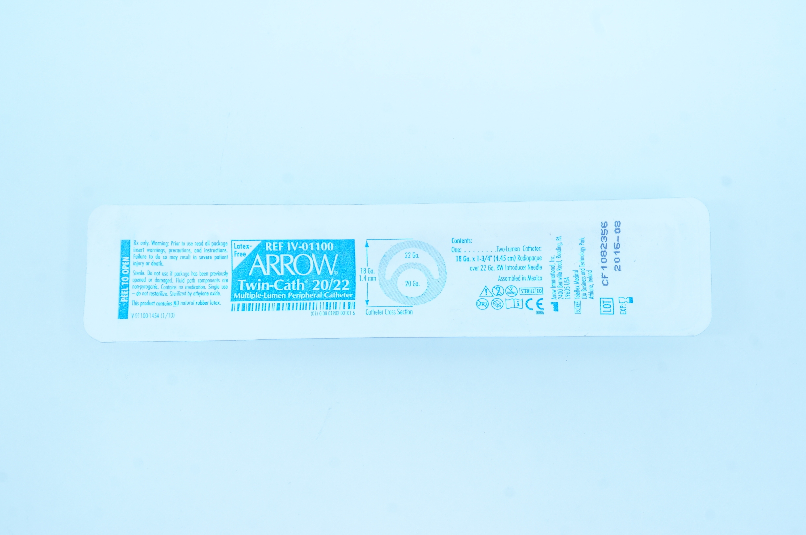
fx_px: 939
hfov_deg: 46.4
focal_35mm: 42
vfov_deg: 31.8
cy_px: 268
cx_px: 403
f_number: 13
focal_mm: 28
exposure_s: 1/15
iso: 400
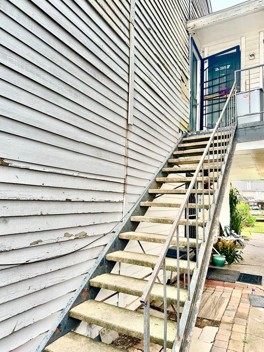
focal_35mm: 25
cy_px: 179
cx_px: 131
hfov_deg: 54.9
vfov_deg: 69.4
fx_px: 254
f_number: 1.78
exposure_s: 1/120
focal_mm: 6.86
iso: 64
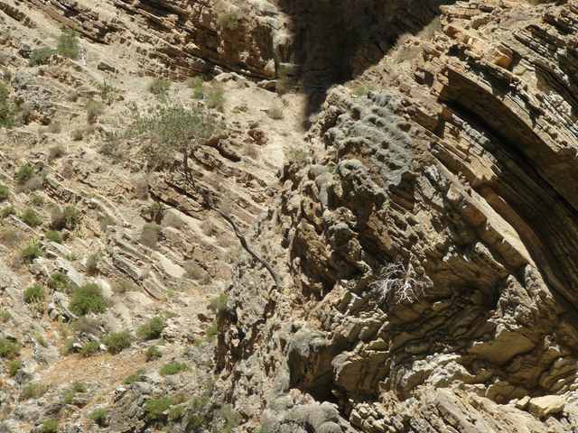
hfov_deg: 10.9
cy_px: 216
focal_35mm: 182
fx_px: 3039
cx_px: 289
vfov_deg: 8.2
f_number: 5.6
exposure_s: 1/200
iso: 100
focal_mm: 30.4
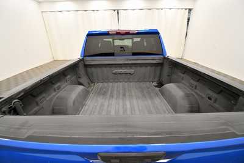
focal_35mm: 15
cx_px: 122
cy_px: 82
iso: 800
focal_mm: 10
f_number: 4.5
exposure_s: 1/125
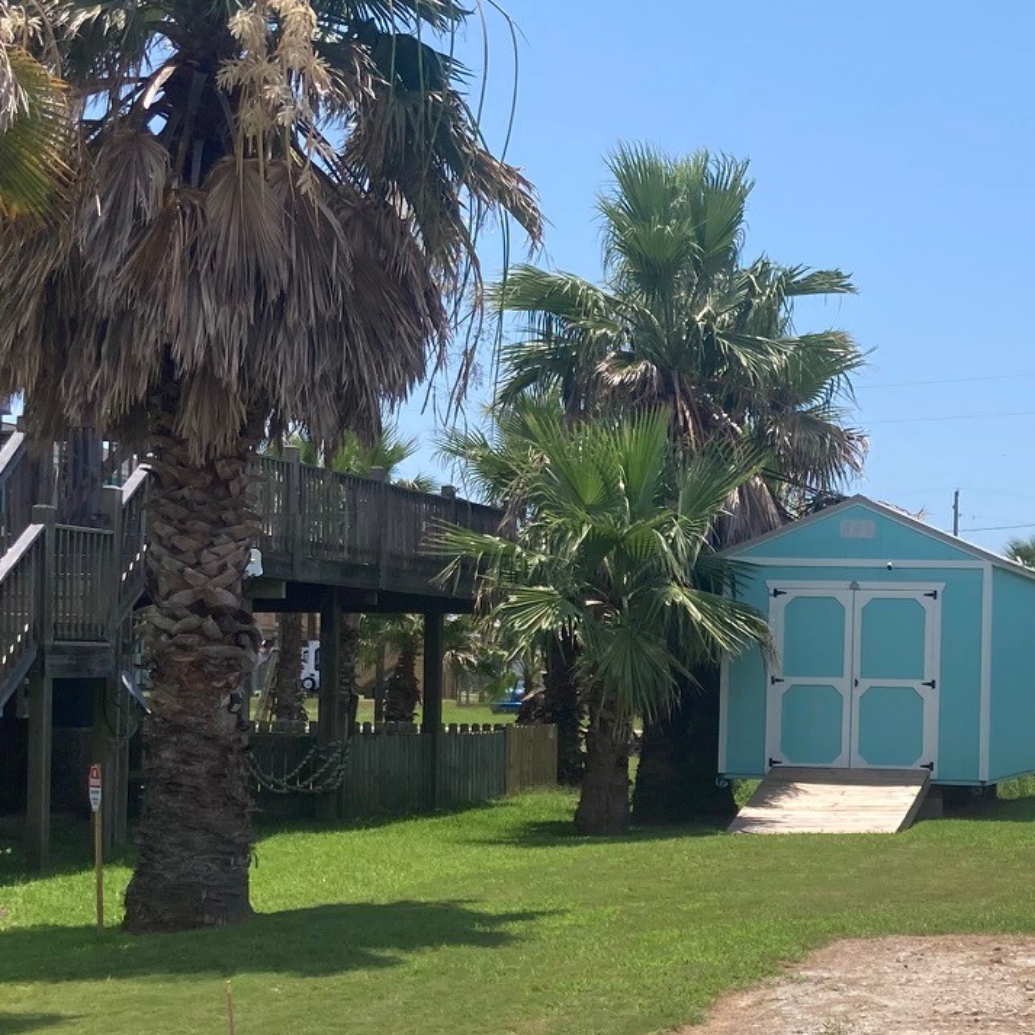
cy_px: 650
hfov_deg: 24.0
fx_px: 2368
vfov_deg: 24.6
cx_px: 932
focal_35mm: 70
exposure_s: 1/2703
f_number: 1.8
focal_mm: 3.99
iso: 25
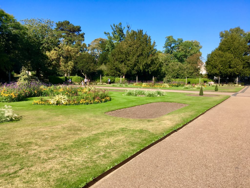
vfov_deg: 48.2
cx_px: 125
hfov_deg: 61.7
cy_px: 94
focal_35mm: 29
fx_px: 209
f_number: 2.2
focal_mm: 4.15
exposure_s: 1/1148
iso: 25
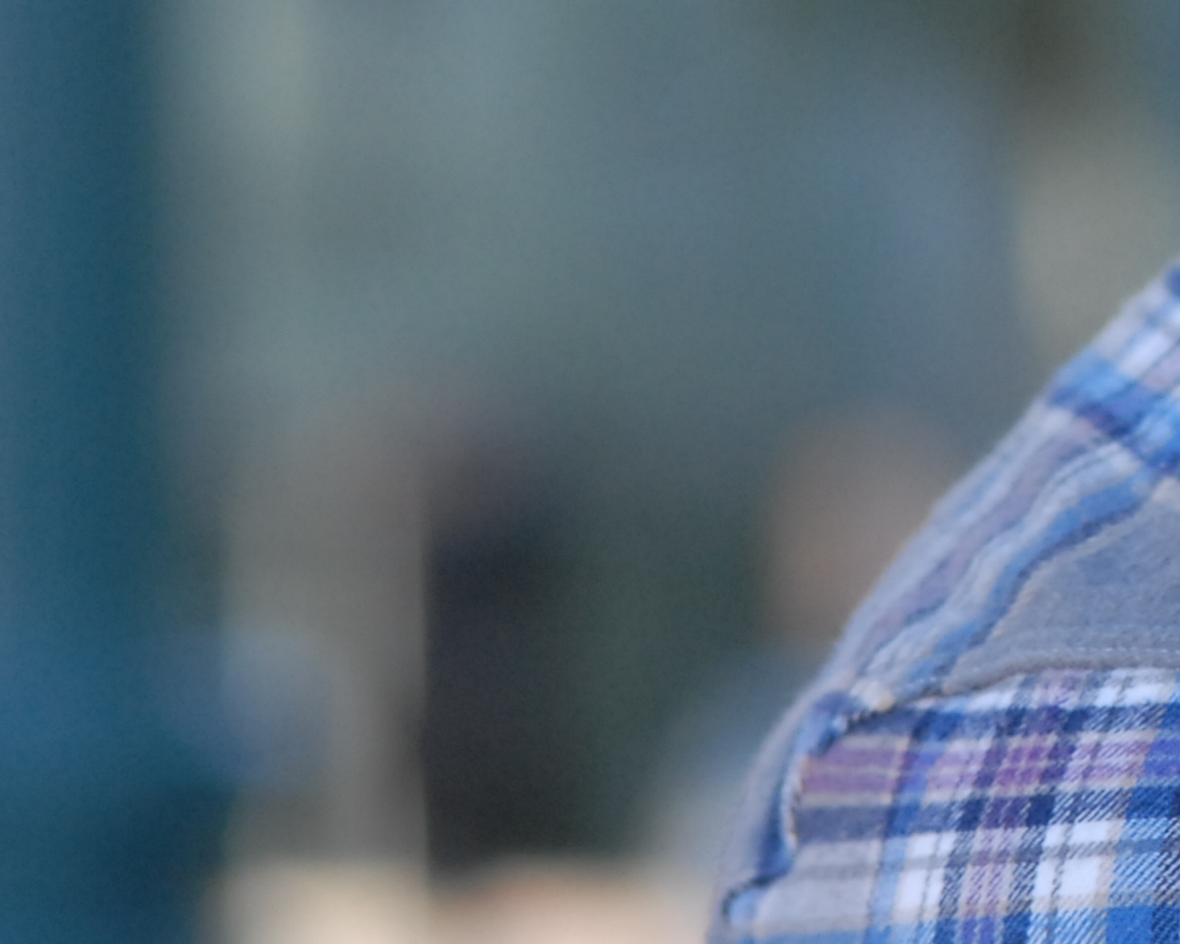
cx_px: 1883
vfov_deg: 3.2
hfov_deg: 4.0
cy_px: -274
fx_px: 16747
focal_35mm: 480
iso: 400
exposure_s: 1/640
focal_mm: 105
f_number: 4.5
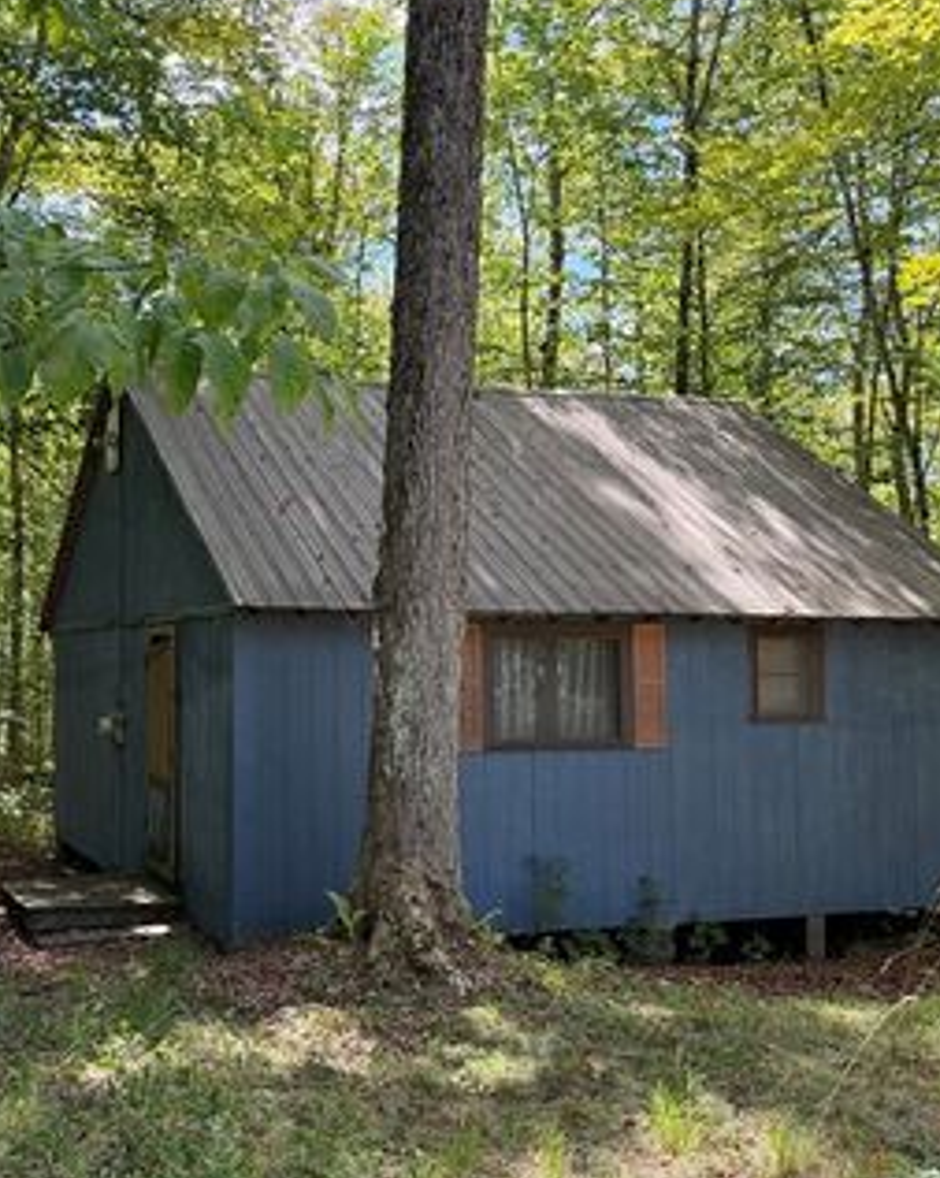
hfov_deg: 38.5
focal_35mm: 37
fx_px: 1289
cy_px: 637
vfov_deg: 49.1
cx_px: 182
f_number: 1.78
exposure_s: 1/448
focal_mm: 6.76
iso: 100
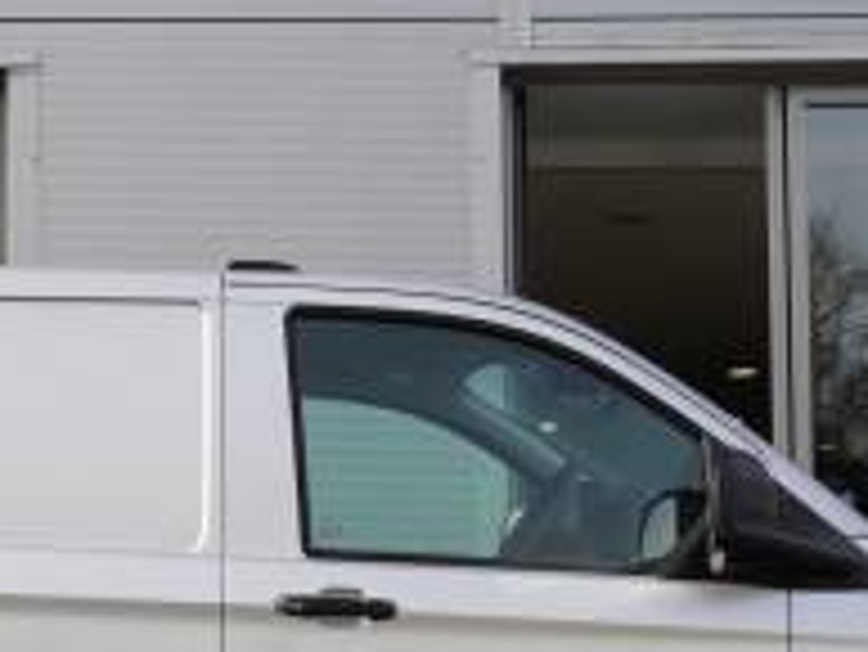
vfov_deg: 14.0
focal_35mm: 105
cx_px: 18
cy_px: 612
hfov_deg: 18.3
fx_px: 2635
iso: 100
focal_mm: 22
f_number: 5.6
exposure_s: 1/80
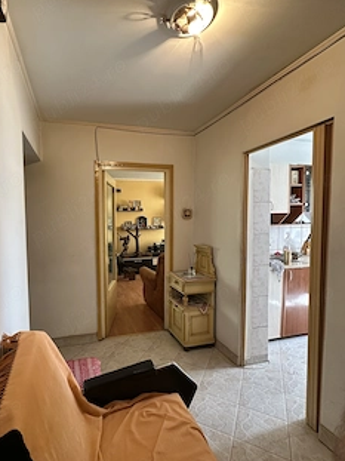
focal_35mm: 18
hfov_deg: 70.5
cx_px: 130
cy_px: 233
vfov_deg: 87.8
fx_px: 239
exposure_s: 1/50
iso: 400
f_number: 2.2
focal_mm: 2.22
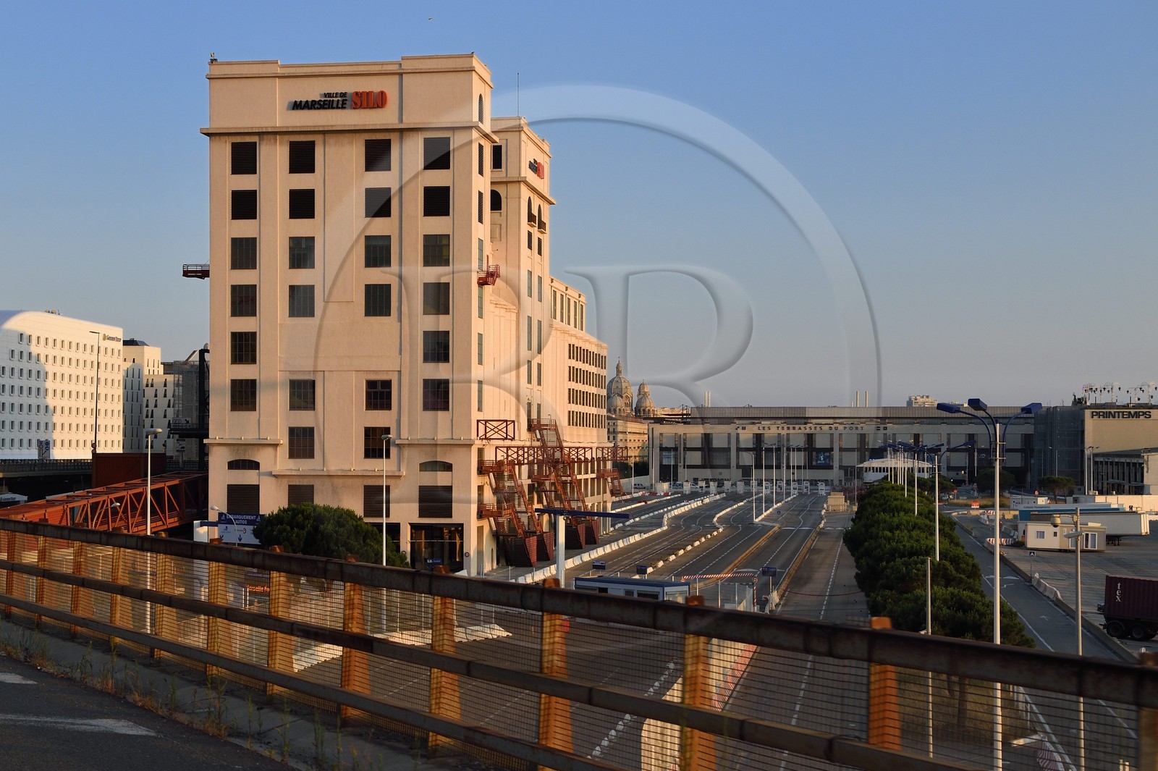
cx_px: 579
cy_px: 386
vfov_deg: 26.0
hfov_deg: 38.2
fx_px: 1672
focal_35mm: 52
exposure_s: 1/800
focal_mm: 52
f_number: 9
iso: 800
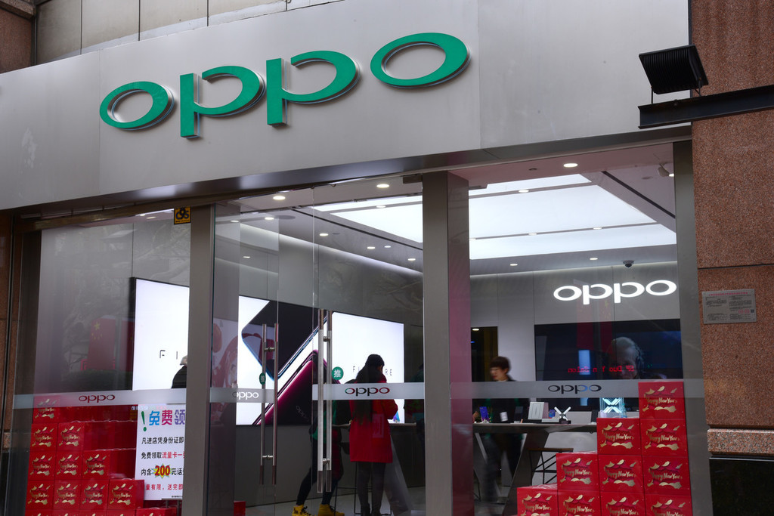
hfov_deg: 39.6
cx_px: 387
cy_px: 258
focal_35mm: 50
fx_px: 1075
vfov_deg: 27.0
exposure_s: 1/10
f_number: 20
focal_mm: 50
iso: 125
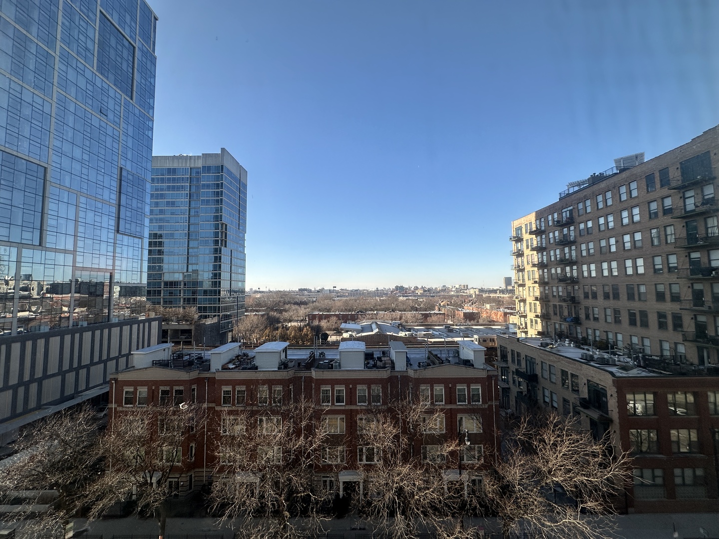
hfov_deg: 102.1
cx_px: 360
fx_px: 291
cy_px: 270
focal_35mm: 14
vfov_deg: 85.7
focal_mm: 2.22
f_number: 2.2
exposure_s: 1/1247
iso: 50
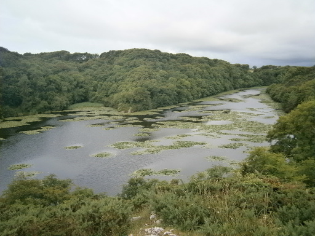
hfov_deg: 58.4
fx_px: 282
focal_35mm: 31
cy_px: 118
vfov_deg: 45.4
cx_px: 158
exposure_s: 1/100
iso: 80
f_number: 8.3
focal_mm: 5.5
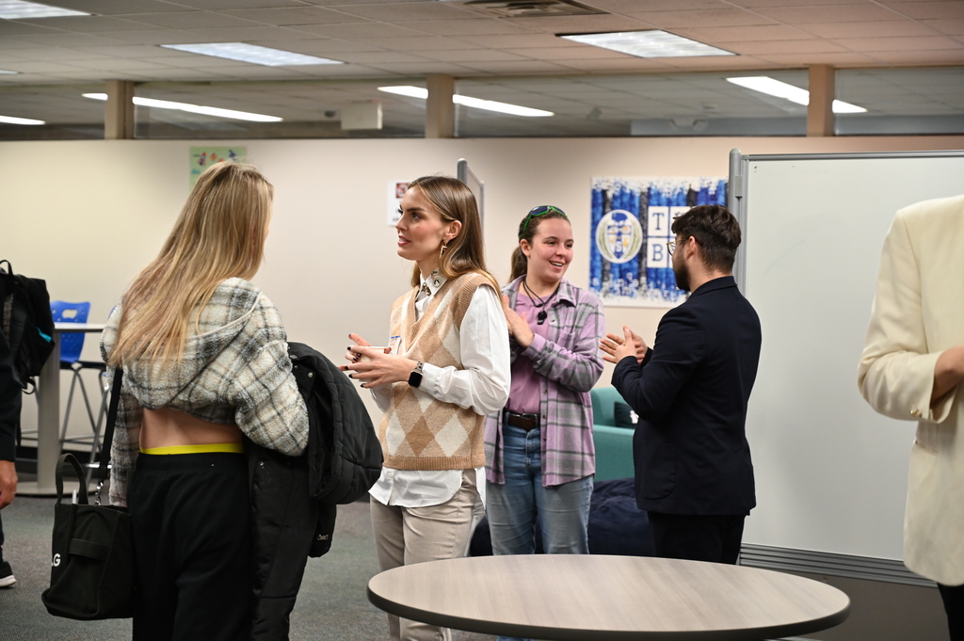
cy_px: 320
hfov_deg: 28.9
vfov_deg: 19.4
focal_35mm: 70
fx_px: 1873
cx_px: 482
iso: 2000
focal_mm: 70
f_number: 4
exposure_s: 1/125
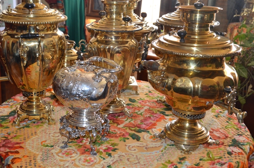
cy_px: 72
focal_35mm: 49
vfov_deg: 27.4
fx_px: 345
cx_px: 108
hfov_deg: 40.3
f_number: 4
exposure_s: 1/60
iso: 800
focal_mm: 26
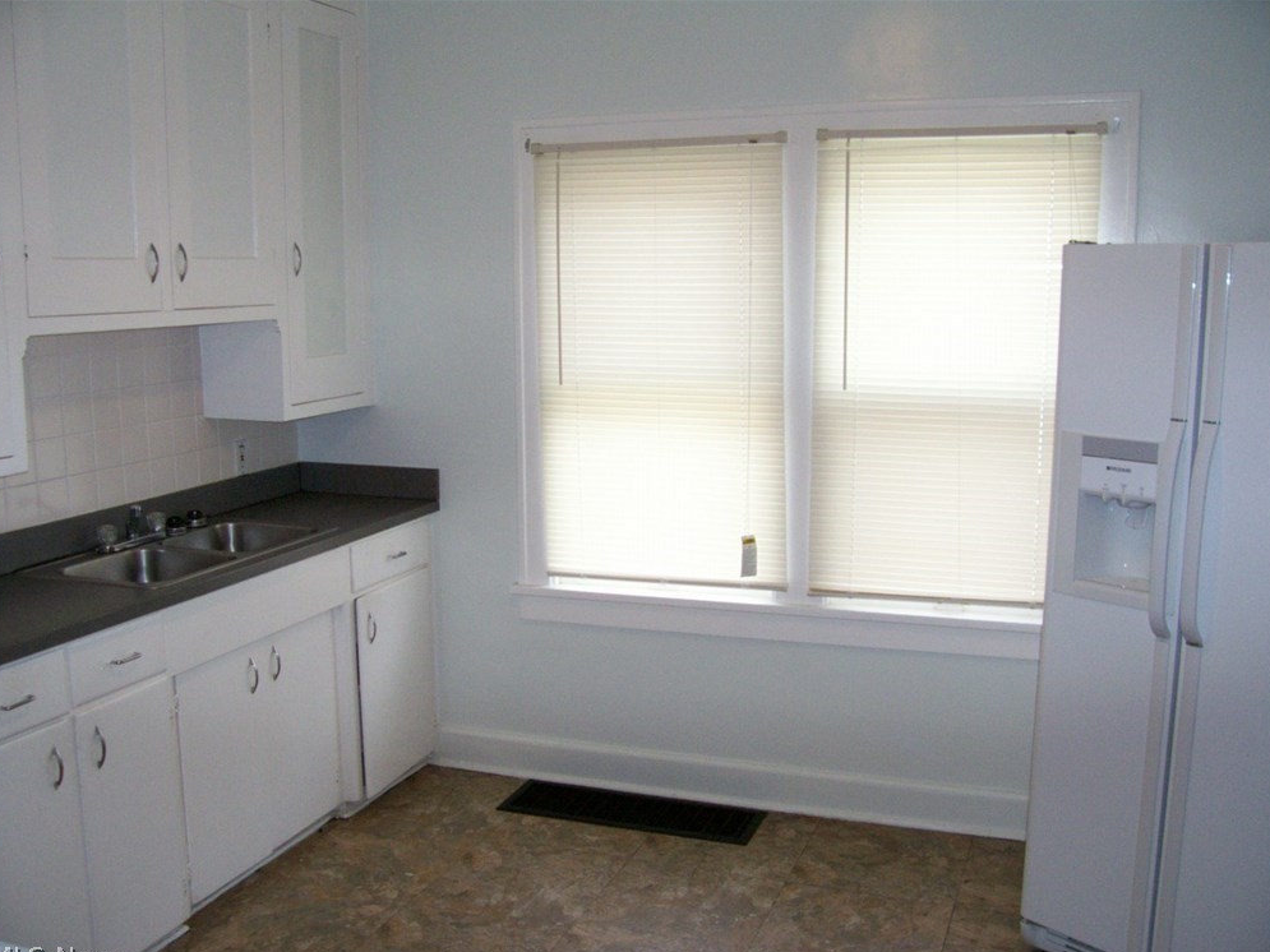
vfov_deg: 40.7
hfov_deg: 52.6
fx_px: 1284
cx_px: 636
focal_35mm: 35
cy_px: 489
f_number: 2.7
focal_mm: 5.6
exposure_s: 1/112
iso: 140
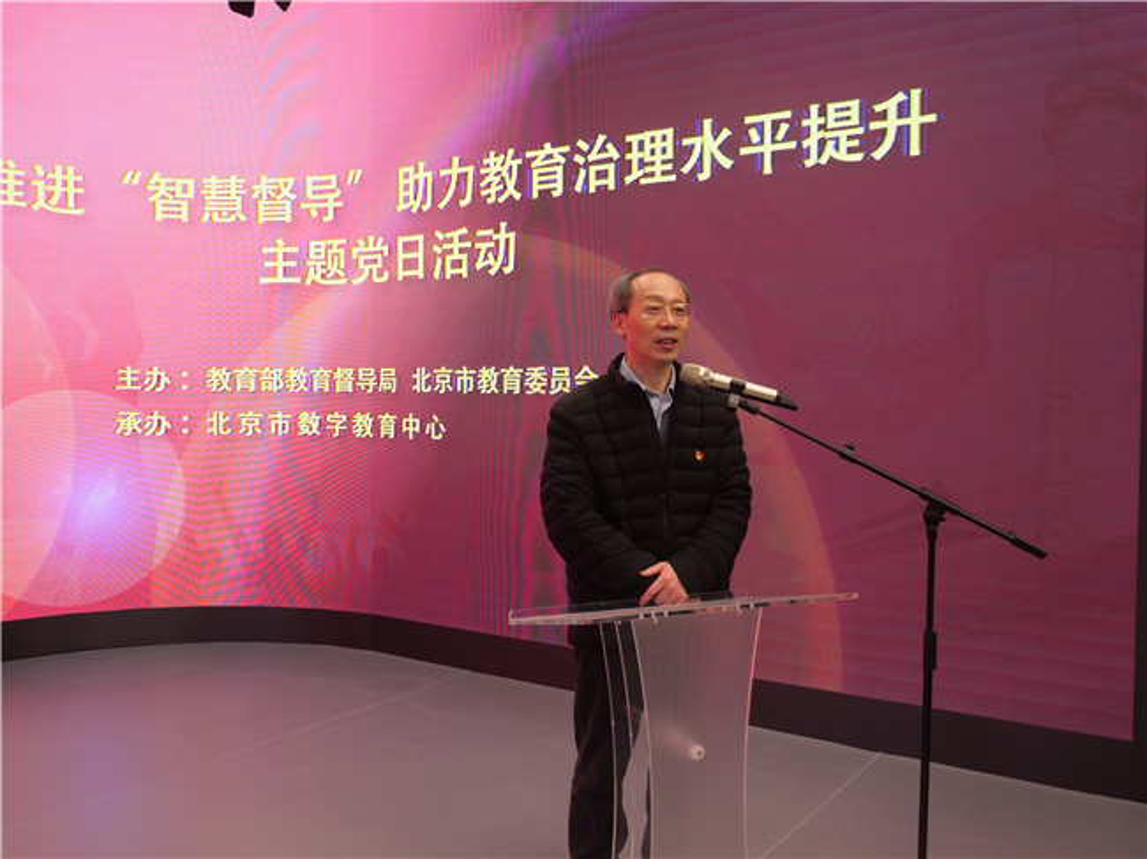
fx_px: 1126
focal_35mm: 34
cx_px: 574
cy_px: 430
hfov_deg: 54.0
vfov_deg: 41.8
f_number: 2.8
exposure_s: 1/100
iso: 400
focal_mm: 17
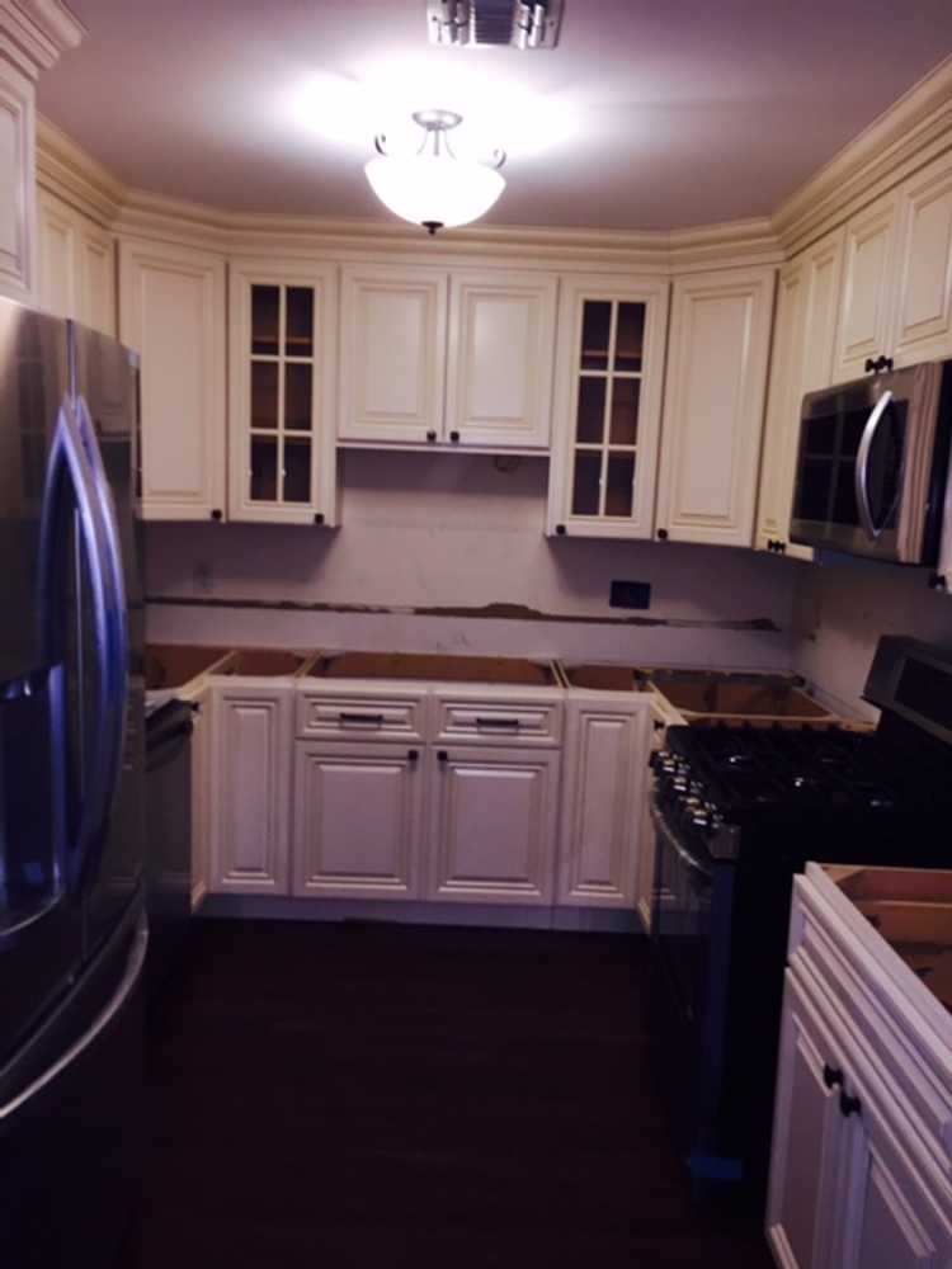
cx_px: 476
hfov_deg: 48.2
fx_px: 1063
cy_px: 634
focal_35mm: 29
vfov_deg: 61.7
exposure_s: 1/30
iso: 64
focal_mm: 4.15
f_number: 2.2
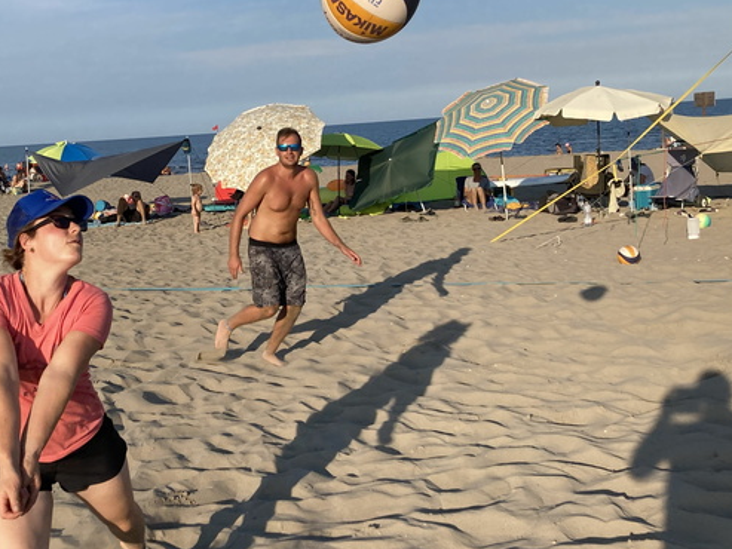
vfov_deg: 32.2
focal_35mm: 45
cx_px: 218
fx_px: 952
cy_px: 245
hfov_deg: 41.3
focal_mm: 3.99
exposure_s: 1/2088
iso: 20
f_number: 1.8
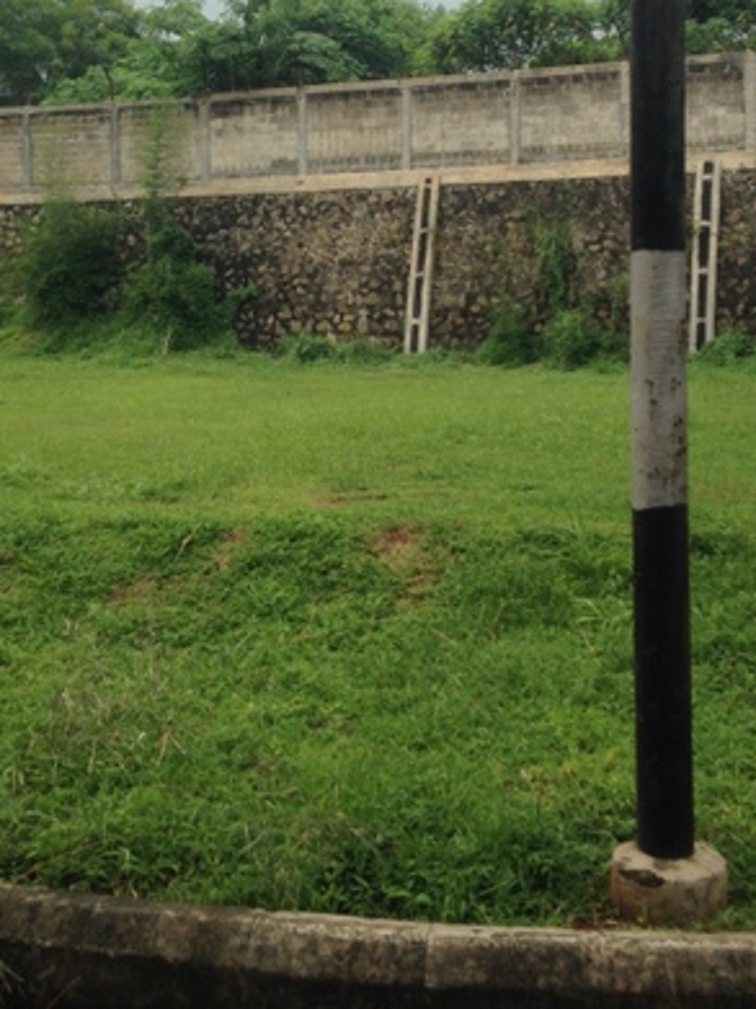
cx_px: 459
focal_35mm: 54
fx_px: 1573
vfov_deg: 35.0
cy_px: 284
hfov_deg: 27.0
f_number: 2.4
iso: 50
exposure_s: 1/1085
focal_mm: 4.12
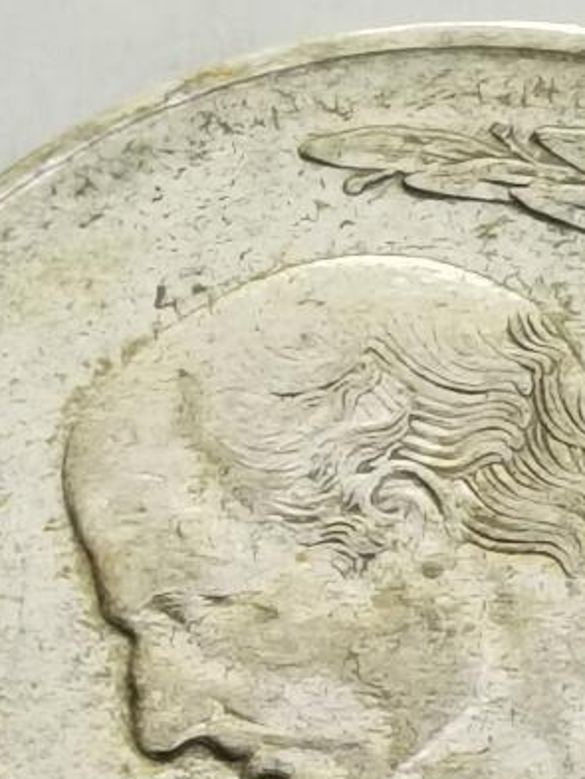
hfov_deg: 4.8
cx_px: 587
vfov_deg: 6.4
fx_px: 6914
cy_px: 688
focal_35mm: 307
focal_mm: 6.67
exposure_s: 1/100
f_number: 1.9
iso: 125
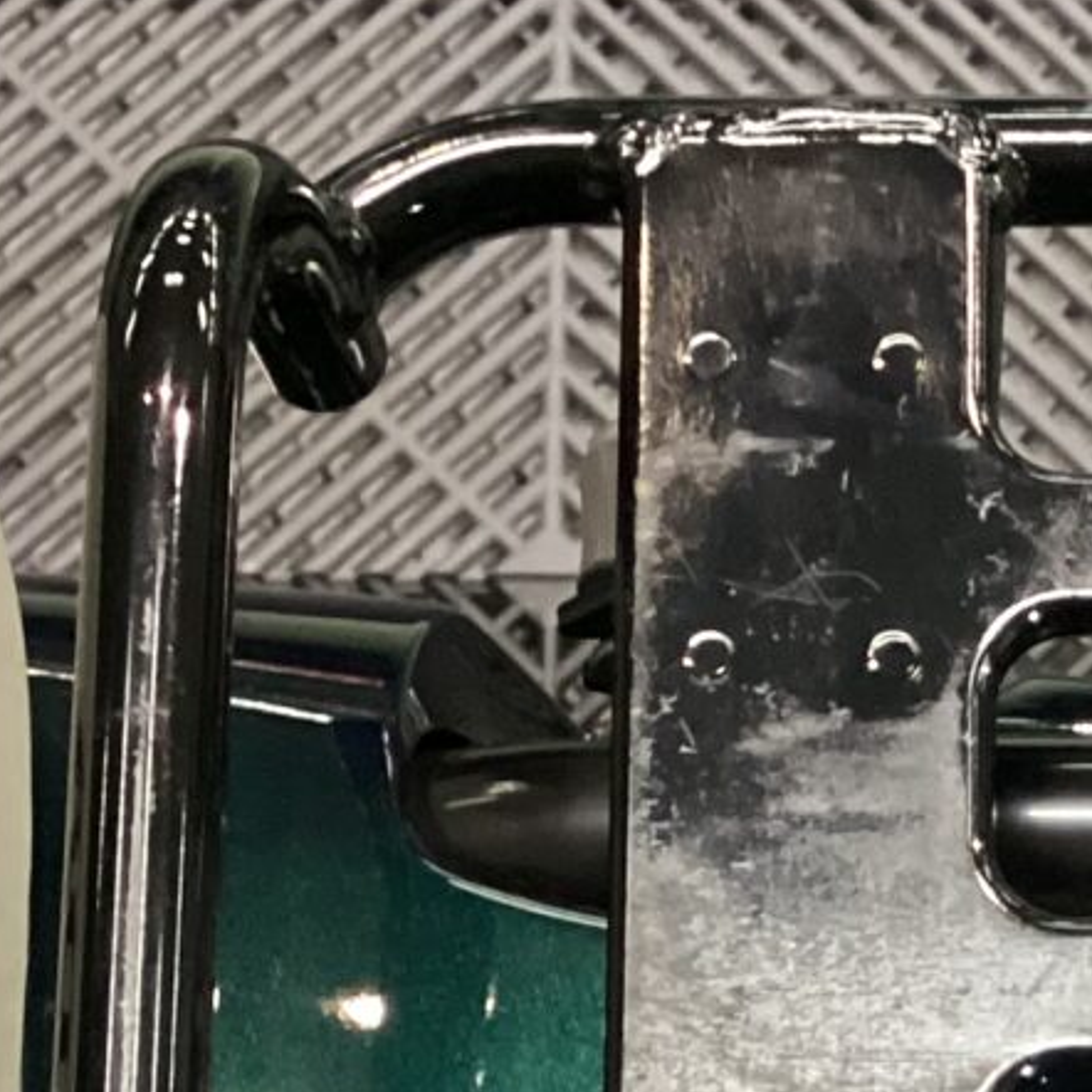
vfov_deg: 14.1
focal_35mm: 119
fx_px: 4247
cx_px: 1626
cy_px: 1428
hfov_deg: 13.8
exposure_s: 1/40
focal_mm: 3.3
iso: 320
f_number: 2.4
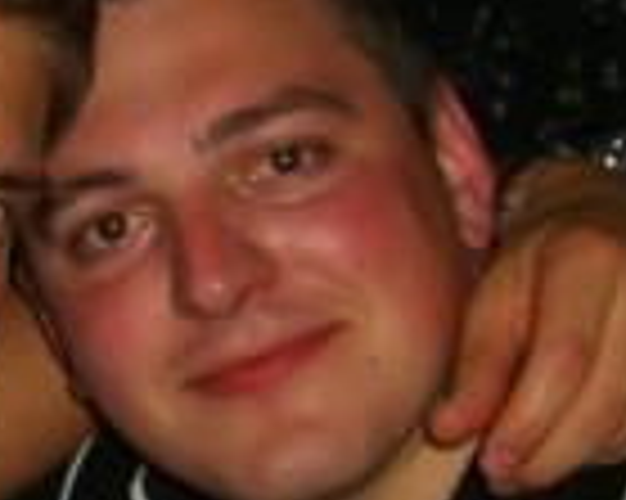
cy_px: 468
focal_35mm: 160
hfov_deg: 11.9
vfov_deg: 9.6
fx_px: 2962
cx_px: -14
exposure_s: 1/60
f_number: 2.8
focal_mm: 7.9
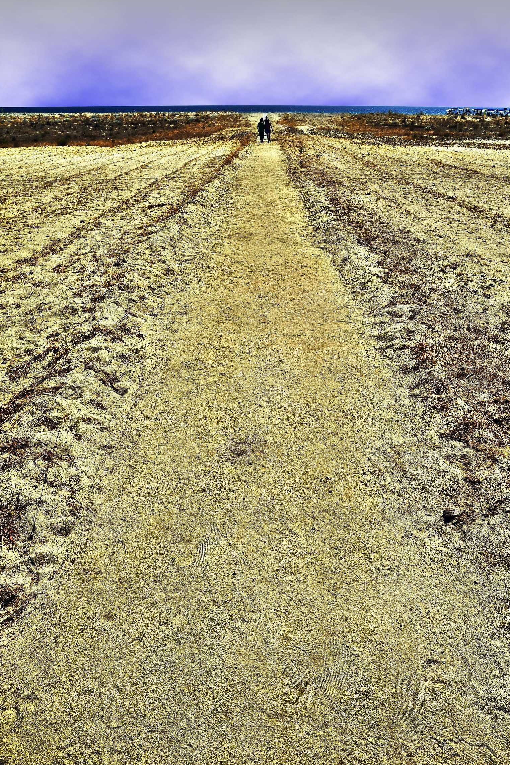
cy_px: 388
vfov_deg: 81.2
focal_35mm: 21
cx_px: 265
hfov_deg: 59.5
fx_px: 446
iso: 200
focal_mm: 20
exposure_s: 1/160
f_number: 11
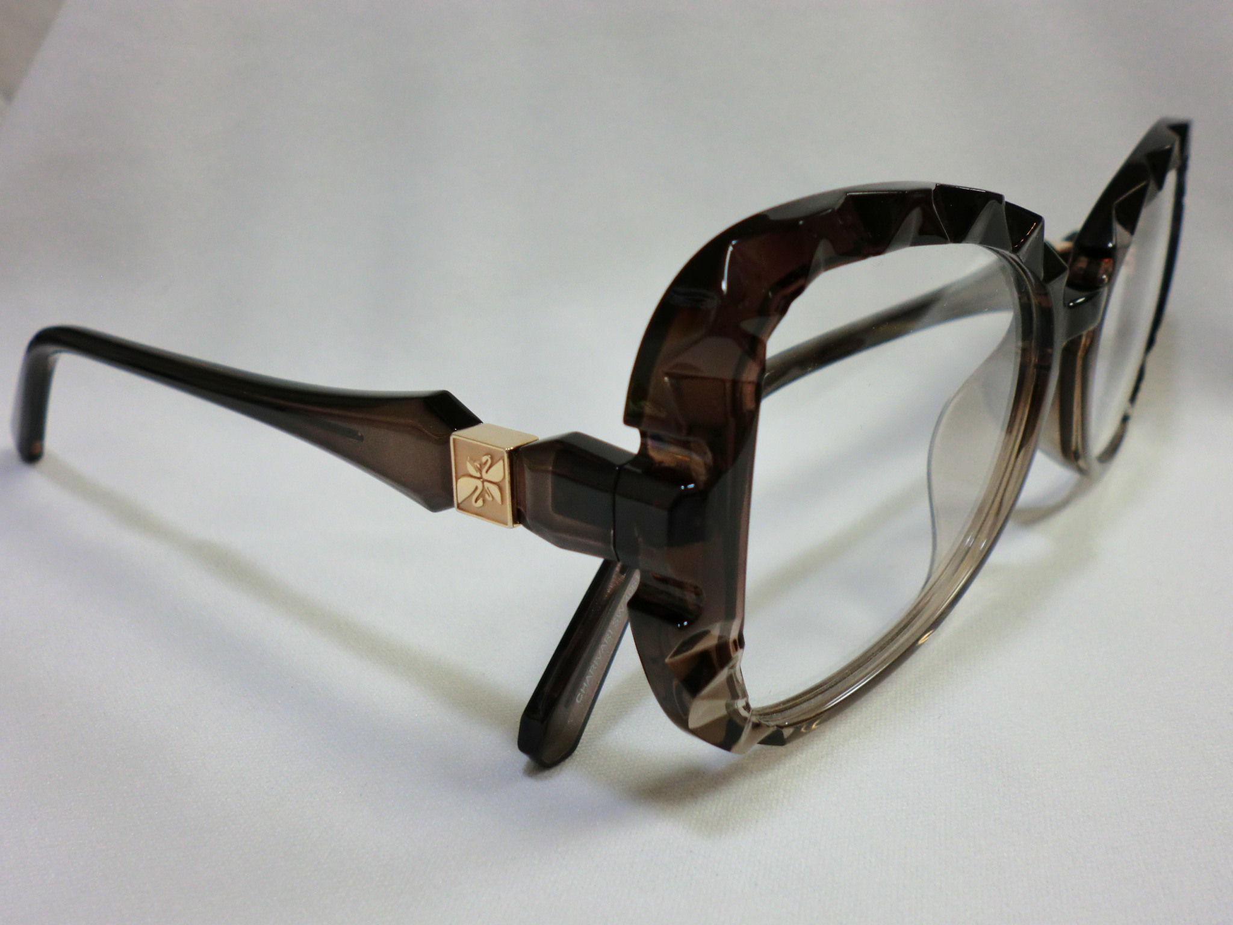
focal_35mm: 32
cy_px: 462
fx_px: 1140
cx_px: 616
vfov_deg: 44.2
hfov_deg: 56.8
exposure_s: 1/60
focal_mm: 5.8
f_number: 3.5
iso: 100
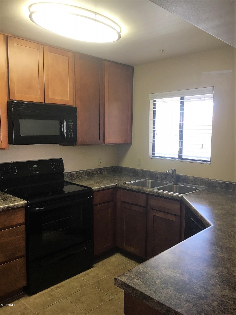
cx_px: 118
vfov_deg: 61.7
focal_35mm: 29
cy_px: 158
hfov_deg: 48.2
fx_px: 264
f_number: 2.2
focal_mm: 4.15
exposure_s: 1/30
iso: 80
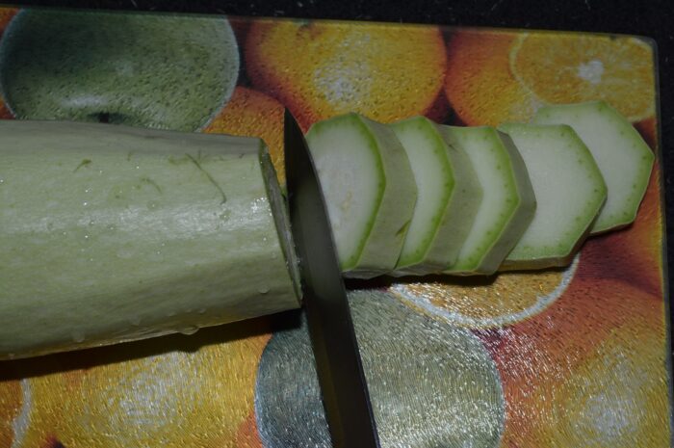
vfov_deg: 28.0
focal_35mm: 48
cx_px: 337
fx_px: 898
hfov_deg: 41.2
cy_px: 224
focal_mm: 32
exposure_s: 1/60
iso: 100
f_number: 8
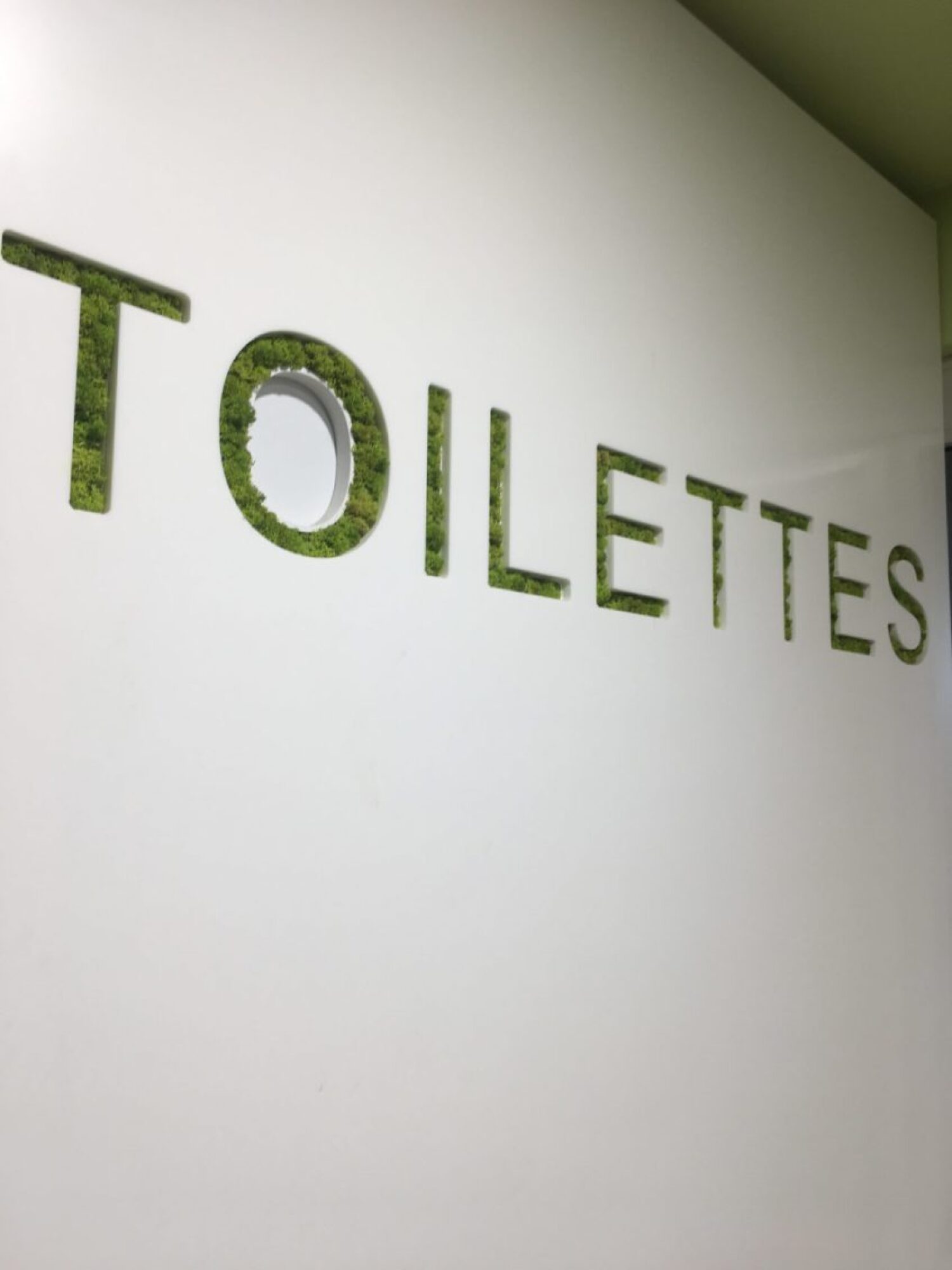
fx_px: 1063
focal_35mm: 29
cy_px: 635
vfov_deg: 61.7
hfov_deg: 48.2
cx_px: 476
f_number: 2.2
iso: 25
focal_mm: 4.15
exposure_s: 1/50
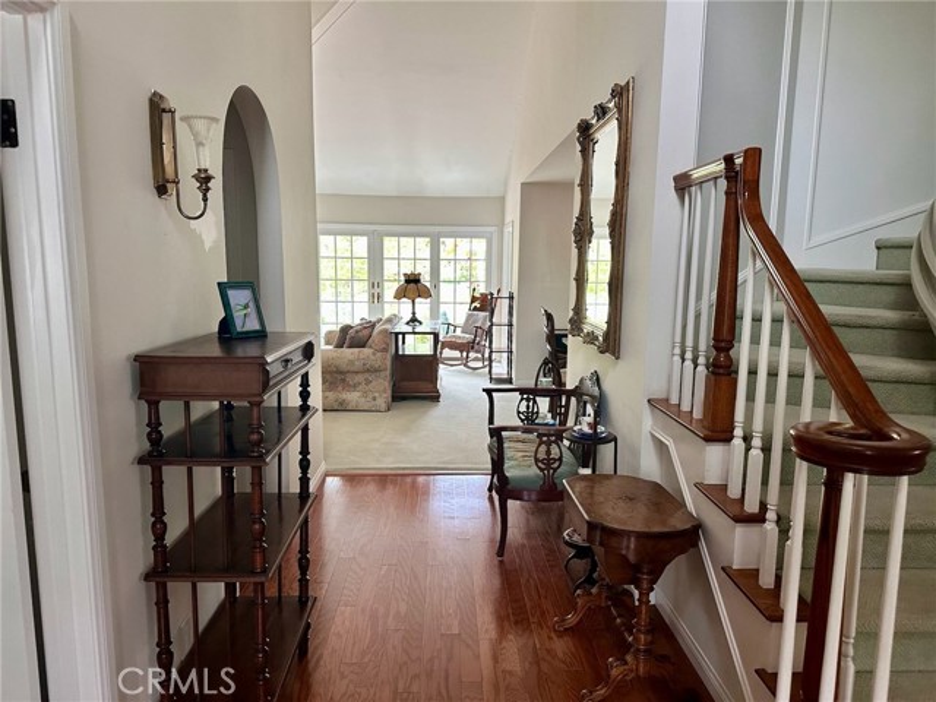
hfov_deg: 71.6
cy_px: 351
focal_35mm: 24
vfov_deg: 56.8
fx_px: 649
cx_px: 468
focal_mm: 6.86
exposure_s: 1/60
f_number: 1.78
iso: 320
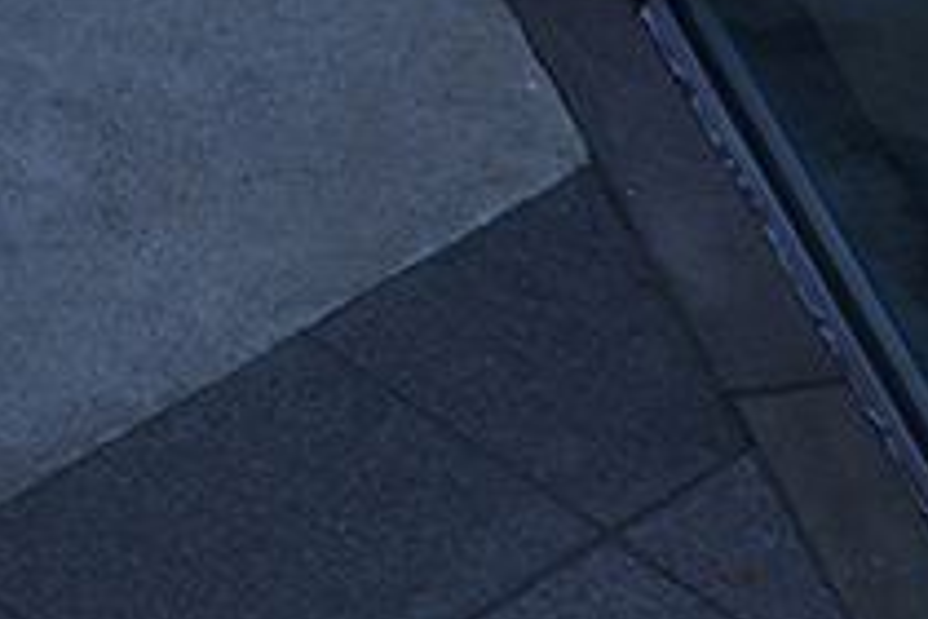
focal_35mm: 404
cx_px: -981
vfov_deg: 3.4
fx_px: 10413
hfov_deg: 5.0
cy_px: -489
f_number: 3.2
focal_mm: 85
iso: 100
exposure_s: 1/1000
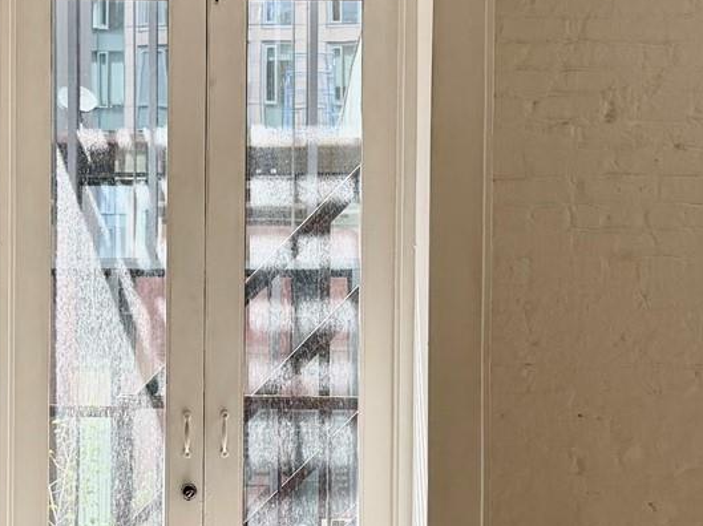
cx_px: 217
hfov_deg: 21.0
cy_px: 469
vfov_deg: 15.7
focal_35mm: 93
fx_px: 1887
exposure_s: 1/571
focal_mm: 6.76
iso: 100
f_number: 1.78
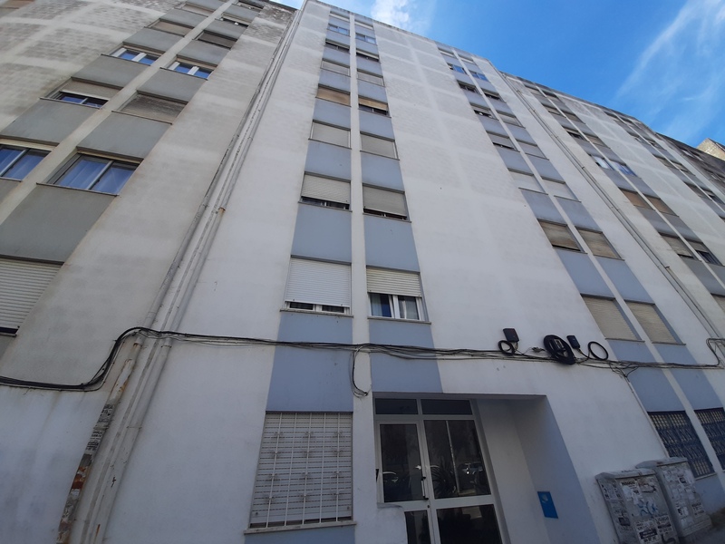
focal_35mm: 13
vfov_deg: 89.9
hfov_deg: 106.2
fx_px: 272
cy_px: 272
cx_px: 362
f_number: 2.2
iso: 40
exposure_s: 1/573
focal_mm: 1.42
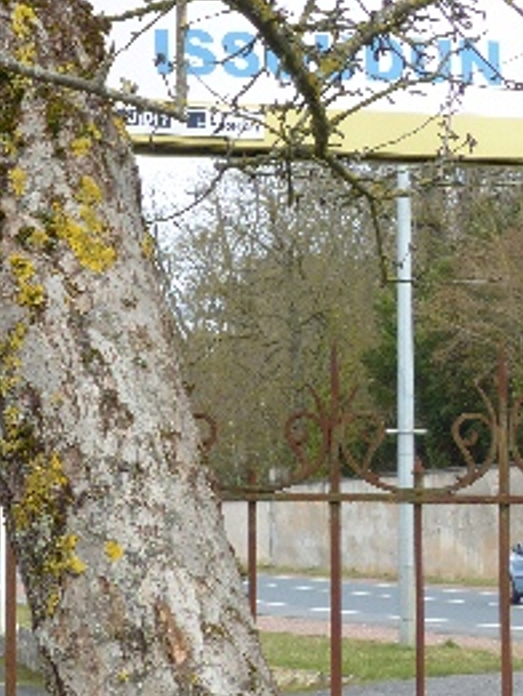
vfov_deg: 17.0
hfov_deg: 12.6
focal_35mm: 115
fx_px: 2315
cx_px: -121
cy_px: 205
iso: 100
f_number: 4
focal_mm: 8.1
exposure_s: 1/250
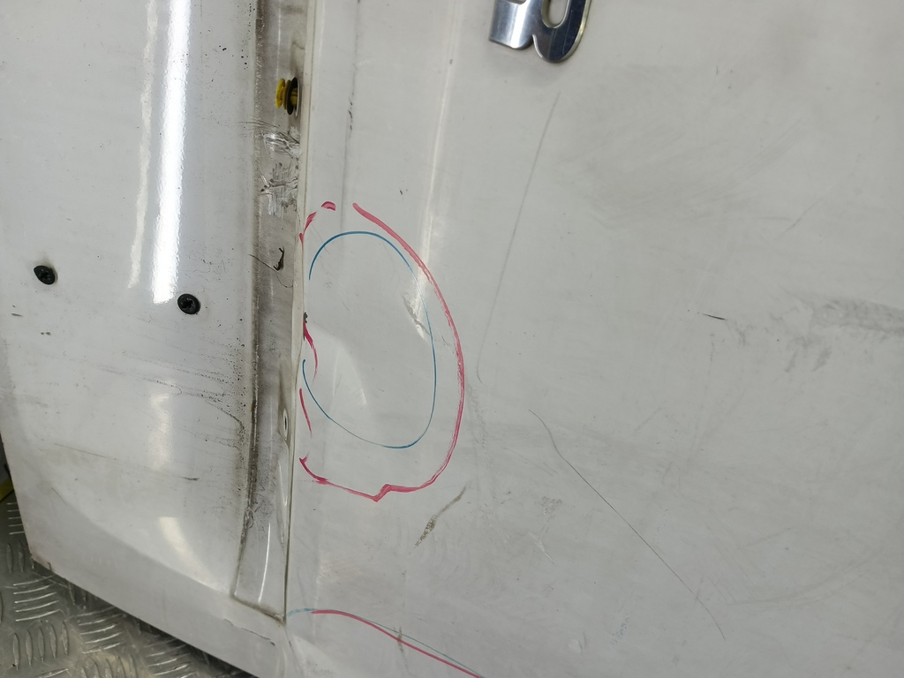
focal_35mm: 23
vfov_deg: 58.9
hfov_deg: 73.9
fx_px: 601
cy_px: 339
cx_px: 452
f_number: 1.6
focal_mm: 4.11
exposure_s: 1/50
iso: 80
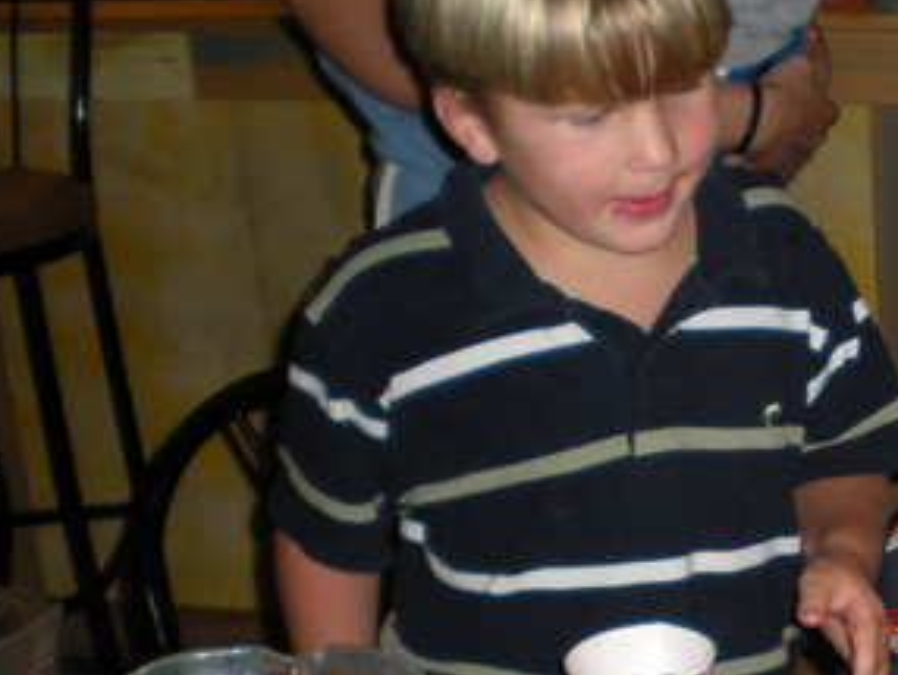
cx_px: 983
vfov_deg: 17.3
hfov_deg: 21.8
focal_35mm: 85
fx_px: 2207
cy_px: 477
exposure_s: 1/60
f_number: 3.1
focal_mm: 6.3
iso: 85
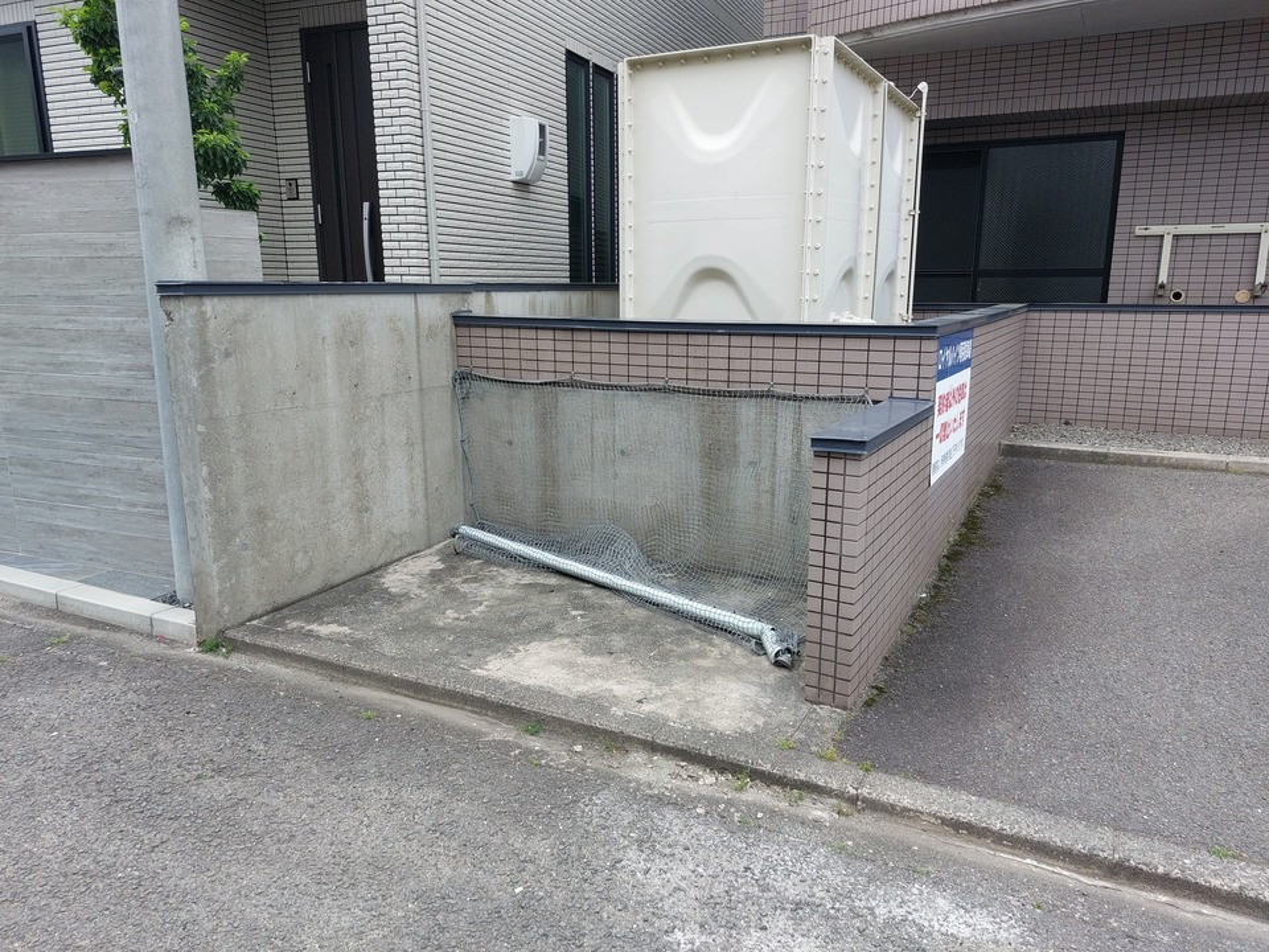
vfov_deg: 56.8
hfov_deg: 71.6
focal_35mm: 24
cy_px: 476
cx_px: 634
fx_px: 880
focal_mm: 5.23
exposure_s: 1/230
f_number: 1.8
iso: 25
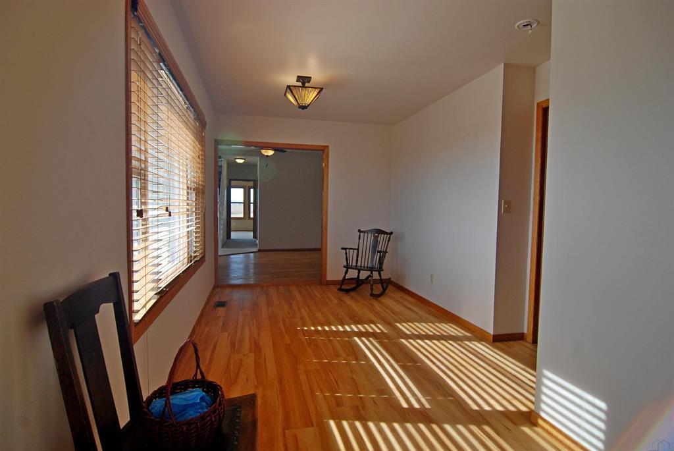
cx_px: 337
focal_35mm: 18
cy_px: 226
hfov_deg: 89.9
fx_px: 337
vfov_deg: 67.5
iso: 200
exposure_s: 1/125
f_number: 5.6
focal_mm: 12
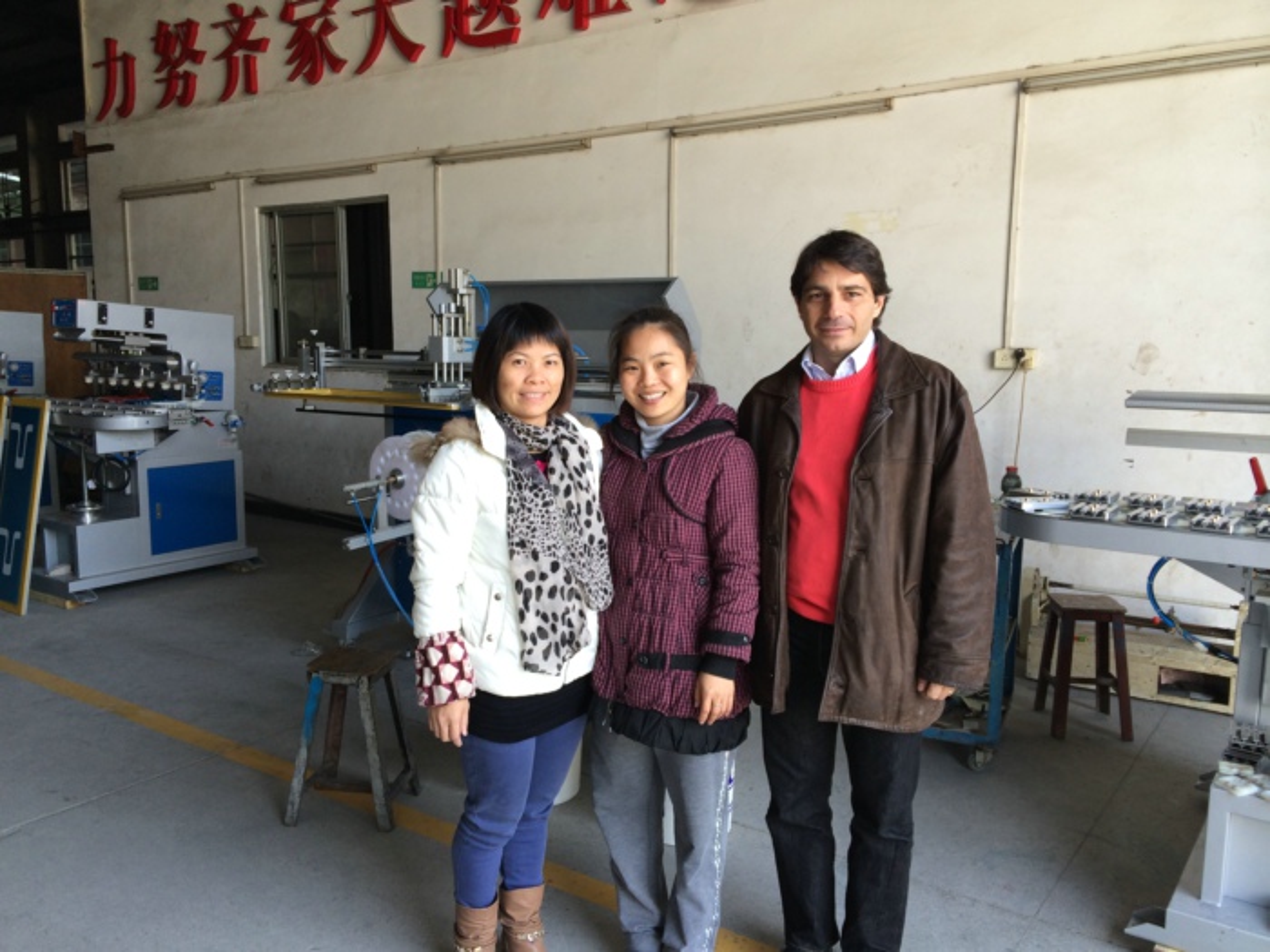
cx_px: 635
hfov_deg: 60.0
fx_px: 1101
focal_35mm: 30
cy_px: 476
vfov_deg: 46.8
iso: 40
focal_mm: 4.12
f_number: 2.2
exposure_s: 1/60
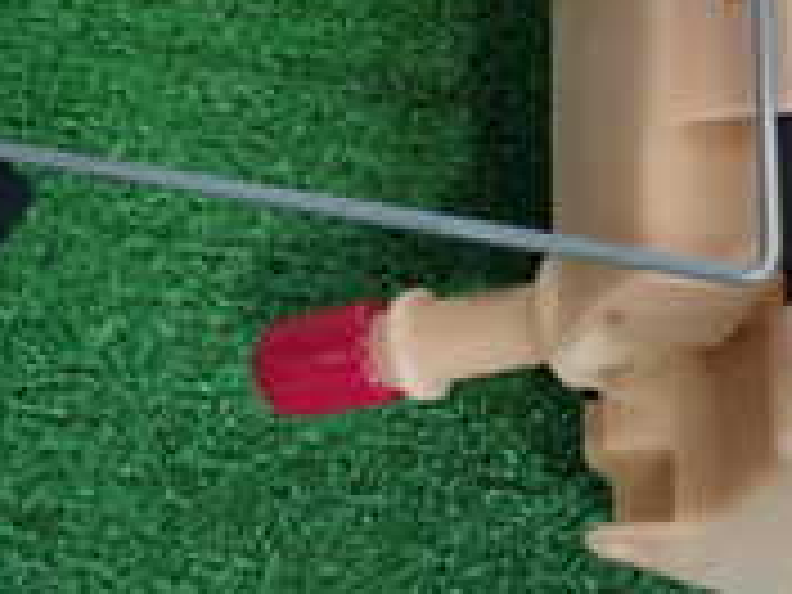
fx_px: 2494
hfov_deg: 17.9
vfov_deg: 13.1
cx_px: 616
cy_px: -194
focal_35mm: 109
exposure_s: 1/40
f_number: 2.4
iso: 200
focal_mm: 5.79
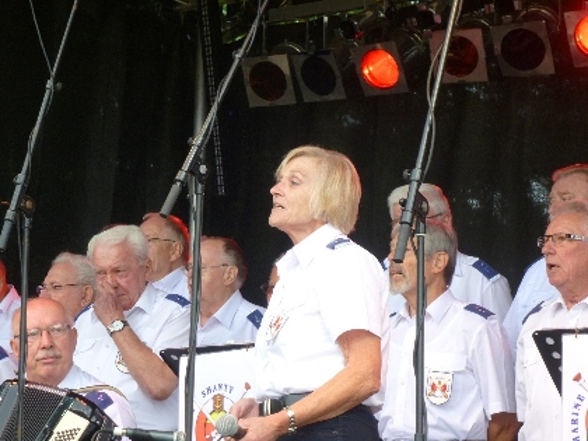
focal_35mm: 131
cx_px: 294
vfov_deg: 11.3
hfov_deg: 15.1
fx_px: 2225
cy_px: 220
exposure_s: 1/80
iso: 200
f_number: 5.2
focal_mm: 23.4
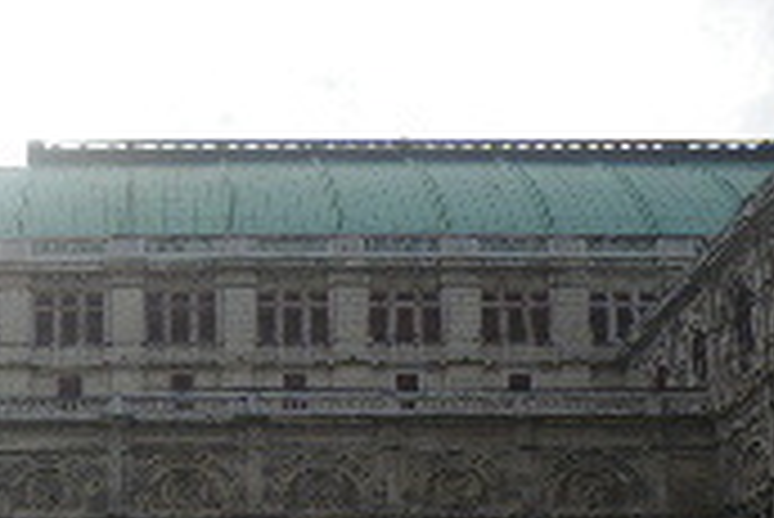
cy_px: 608
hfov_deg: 29.9
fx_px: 1399
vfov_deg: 19.8
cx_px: 108
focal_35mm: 65
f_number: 4.2
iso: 50
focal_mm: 5
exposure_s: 1/320
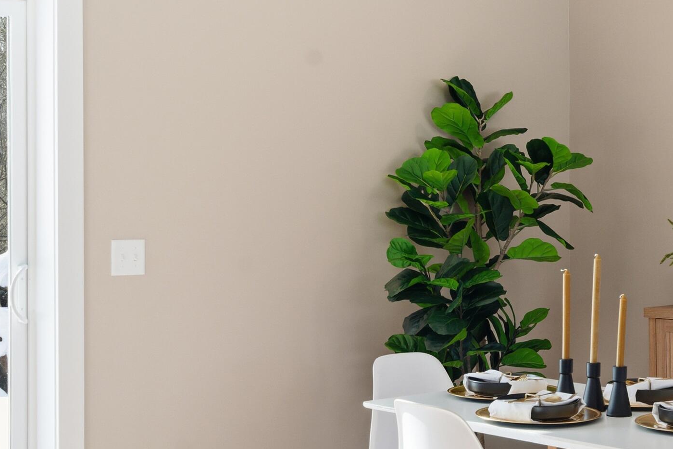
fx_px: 1402
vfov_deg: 18.2
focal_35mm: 75
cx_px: 630
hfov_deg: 26.0
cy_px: 224
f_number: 7.1
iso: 800
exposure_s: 1/400
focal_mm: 35
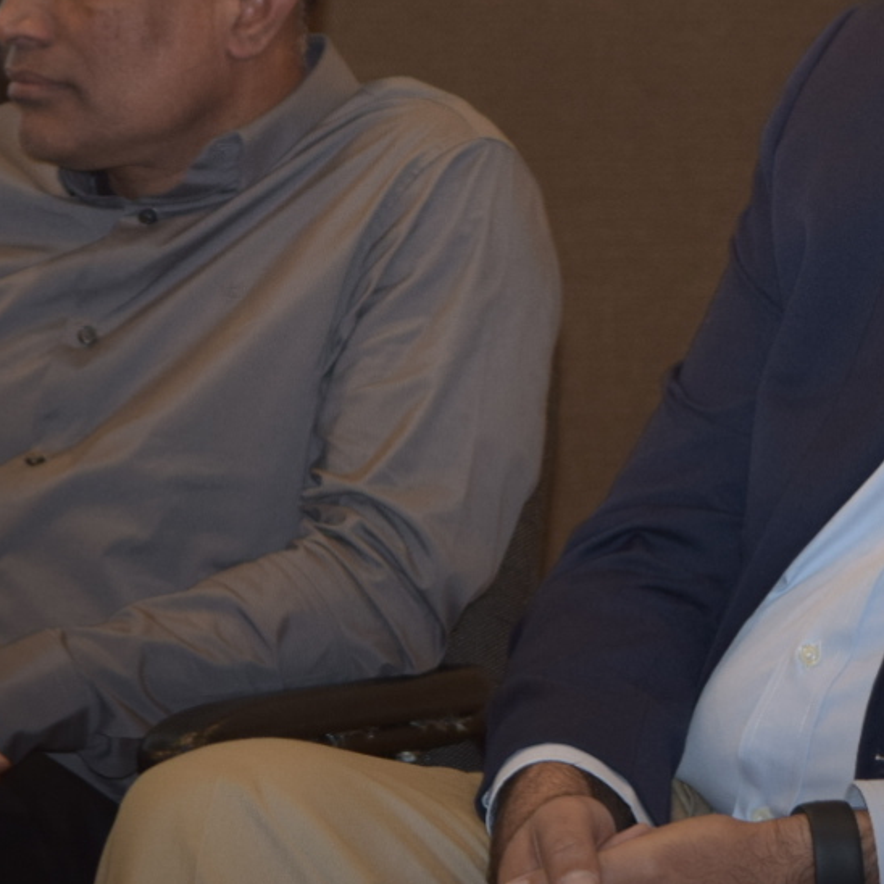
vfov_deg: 8.4
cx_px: 487
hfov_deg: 8.4
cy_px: 48
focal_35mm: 207
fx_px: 5988
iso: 800
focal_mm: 55
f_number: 5.6
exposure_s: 1/80
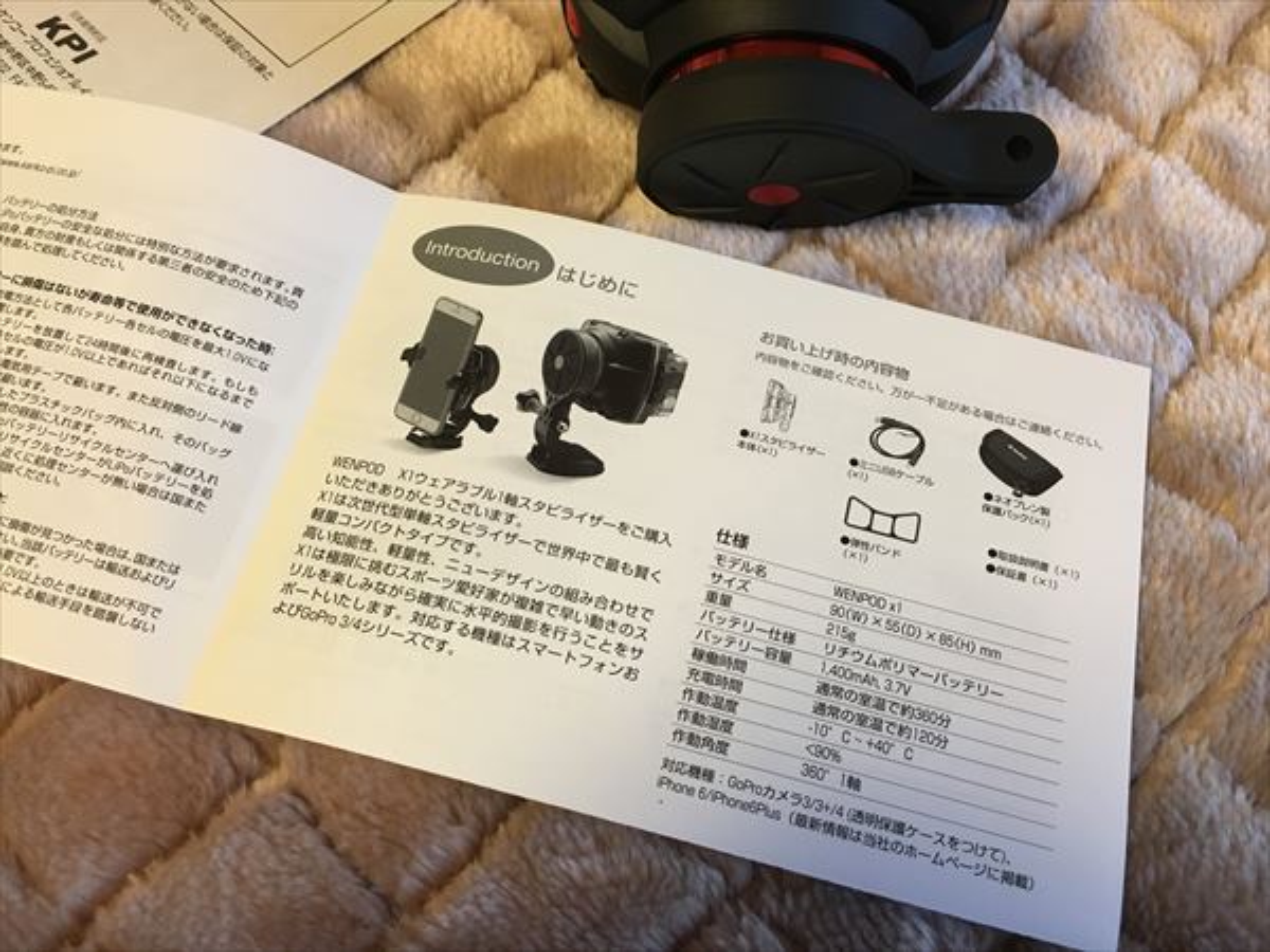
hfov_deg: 61.7
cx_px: 635
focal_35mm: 29
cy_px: 476
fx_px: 1064
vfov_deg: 48.2
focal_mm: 4.15
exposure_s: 1/30
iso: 100
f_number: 2.2
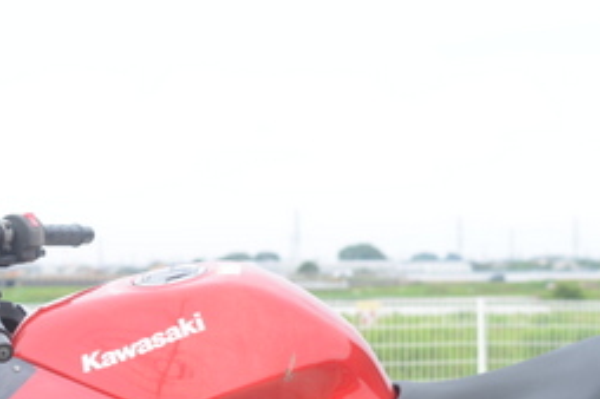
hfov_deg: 16.3
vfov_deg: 10.8
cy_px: 417
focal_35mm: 126
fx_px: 2099
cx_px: 295
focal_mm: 50
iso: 100
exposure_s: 1/125
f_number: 5.6
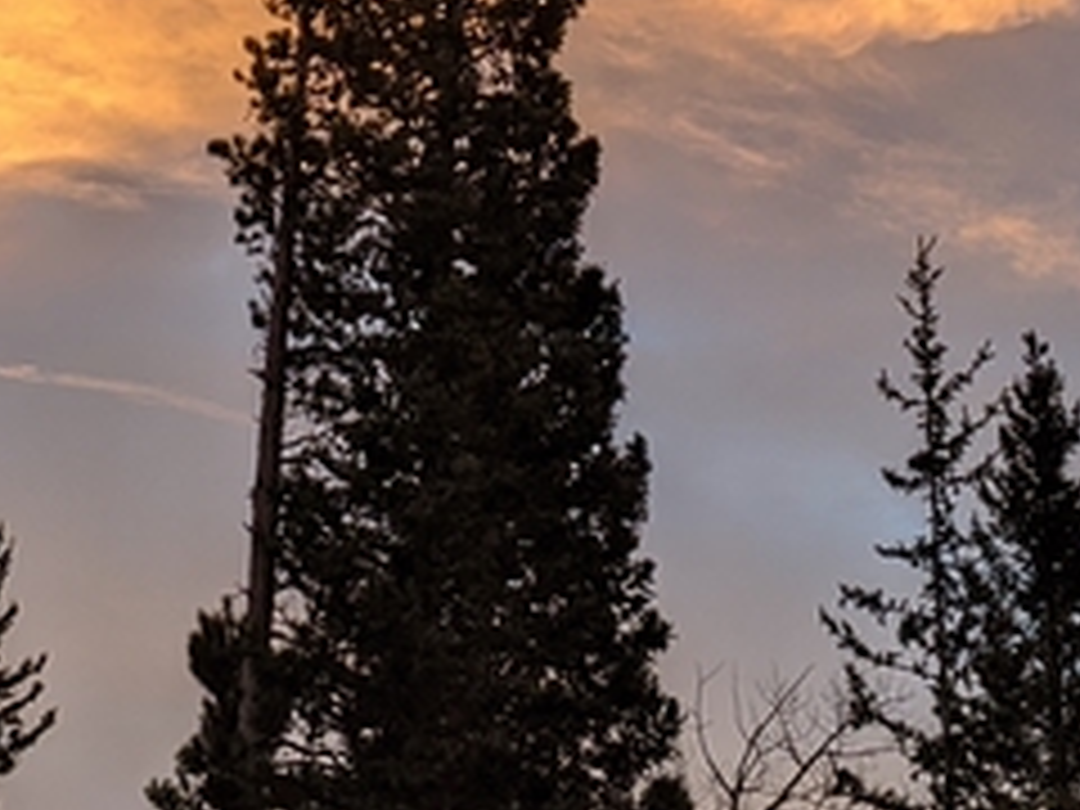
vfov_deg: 12.7
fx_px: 3588
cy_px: -54
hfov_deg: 17.1
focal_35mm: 115
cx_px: 405
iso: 75
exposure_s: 1/169
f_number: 1.8
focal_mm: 4.44
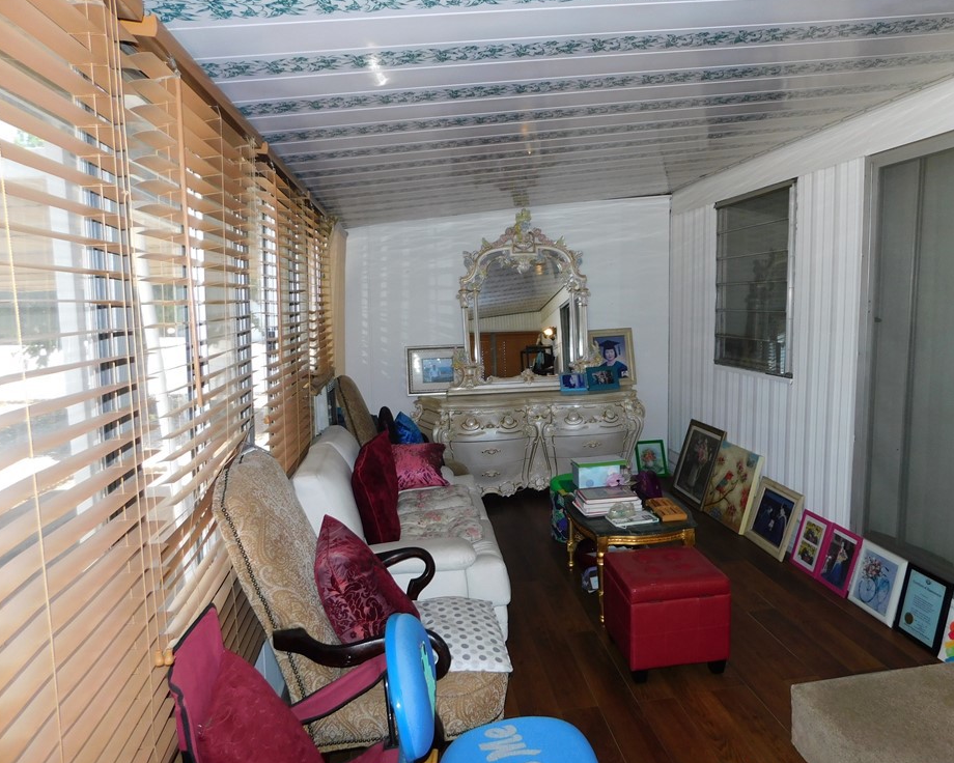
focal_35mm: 25
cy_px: 391
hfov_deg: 67.9
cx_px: 524
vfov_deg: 56.8
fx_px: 706
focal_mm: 4
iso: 125
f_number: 3
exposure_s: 1/160
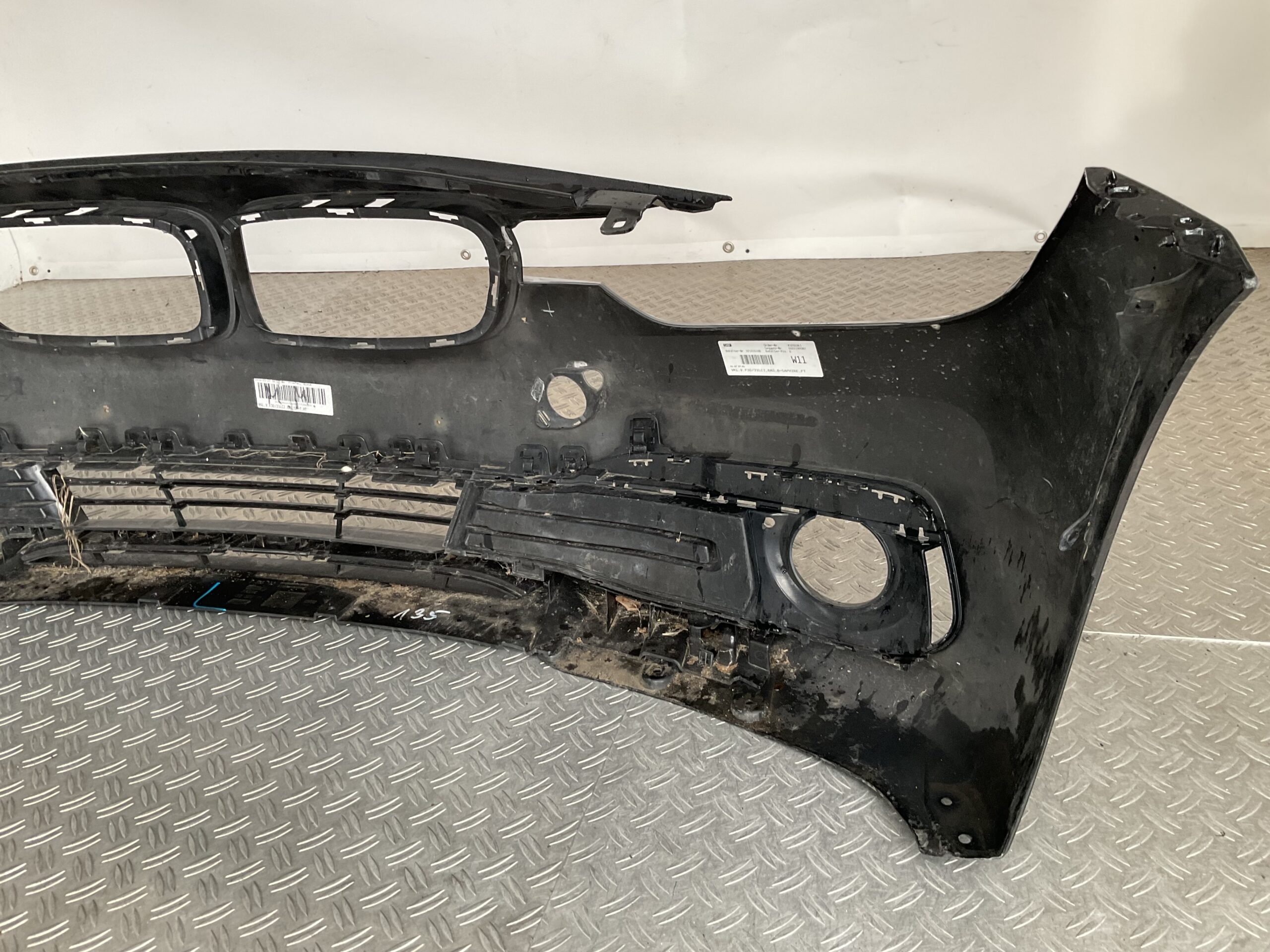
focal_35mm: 29
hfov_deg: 61.7
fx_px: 1064
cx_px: 635
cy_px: 476
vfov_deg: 48.2
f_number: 1.8
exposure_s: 1/50
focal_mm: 3
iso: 50
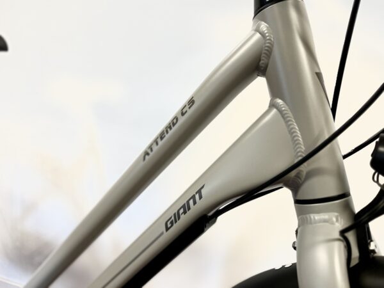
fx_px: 288
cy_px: 144
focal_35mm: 26
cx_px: 192
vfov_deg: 53.1
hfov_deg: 67.3
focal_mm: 5.1
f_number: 1.6
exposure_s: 1/50
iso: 125
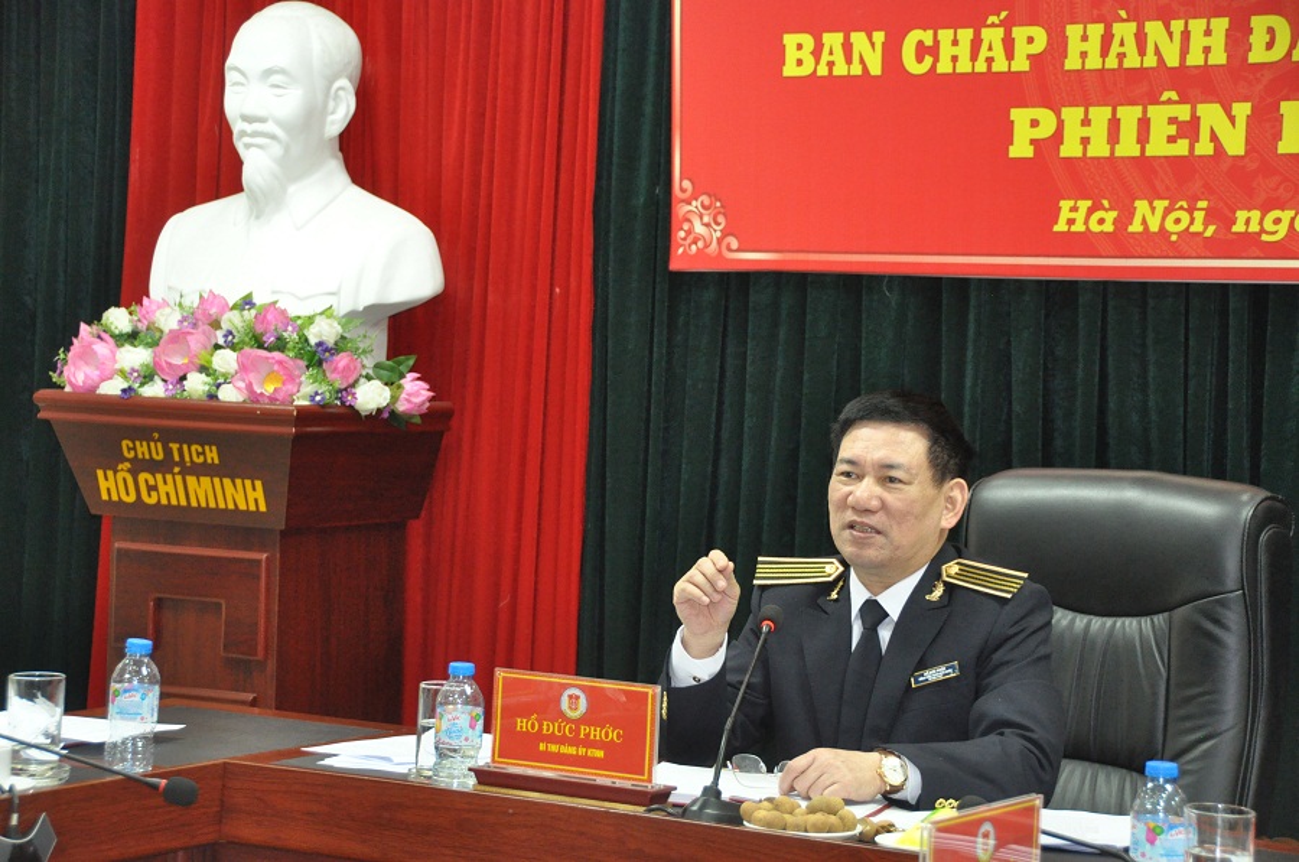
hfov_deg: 24.7
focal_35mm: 82
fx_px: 2972
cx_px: 650
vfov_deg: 16.5
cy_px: 431
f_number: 5
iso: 2000
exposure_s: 1/30
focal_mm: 55
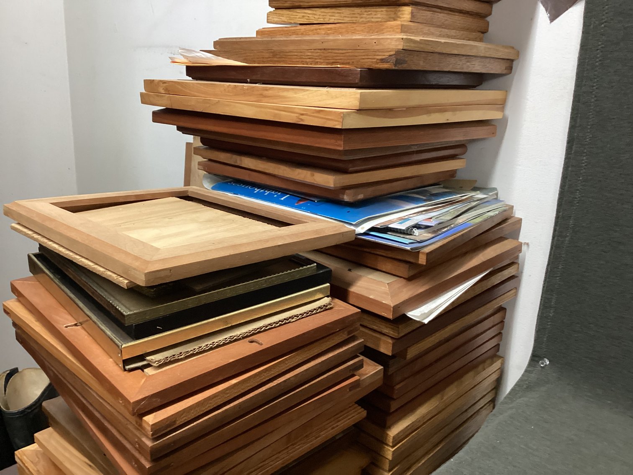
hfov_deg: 58.3
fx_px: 567
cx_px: 316
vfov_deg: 45.4
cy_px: 238
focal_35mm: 31
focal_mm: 3.3
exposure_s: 1/40
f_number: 2.4
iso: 250
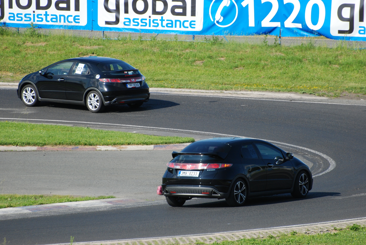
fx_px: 4580
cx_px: 183
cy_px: 122
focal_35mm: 450
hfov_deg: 4.6
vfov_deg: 3.1
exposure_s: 1/1000
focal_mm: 300
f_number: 5.6
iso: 400
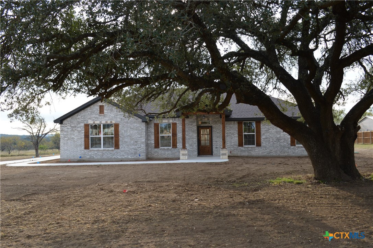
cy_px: 124
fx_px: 310
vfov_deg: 43.5
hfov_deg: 62.0
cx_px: 186
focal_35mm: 30
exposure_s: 1/125
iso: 140
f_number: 8
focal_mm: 20
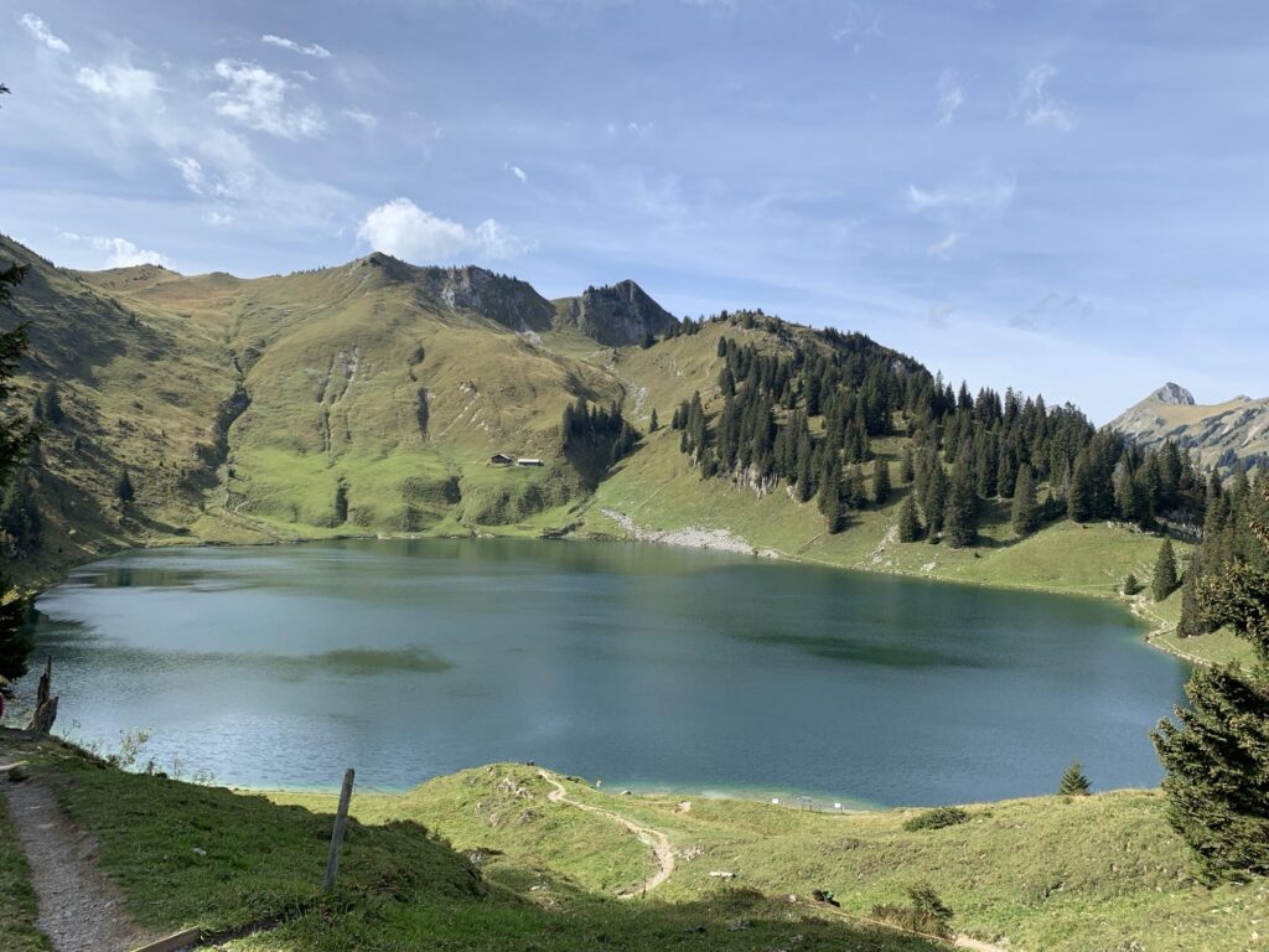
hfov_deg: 67.3
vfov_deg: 53.1
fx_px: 953
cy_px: 476
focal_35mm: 26
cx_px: 634
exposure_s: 1/1953
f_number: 1.8
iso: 25
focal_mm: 4.25
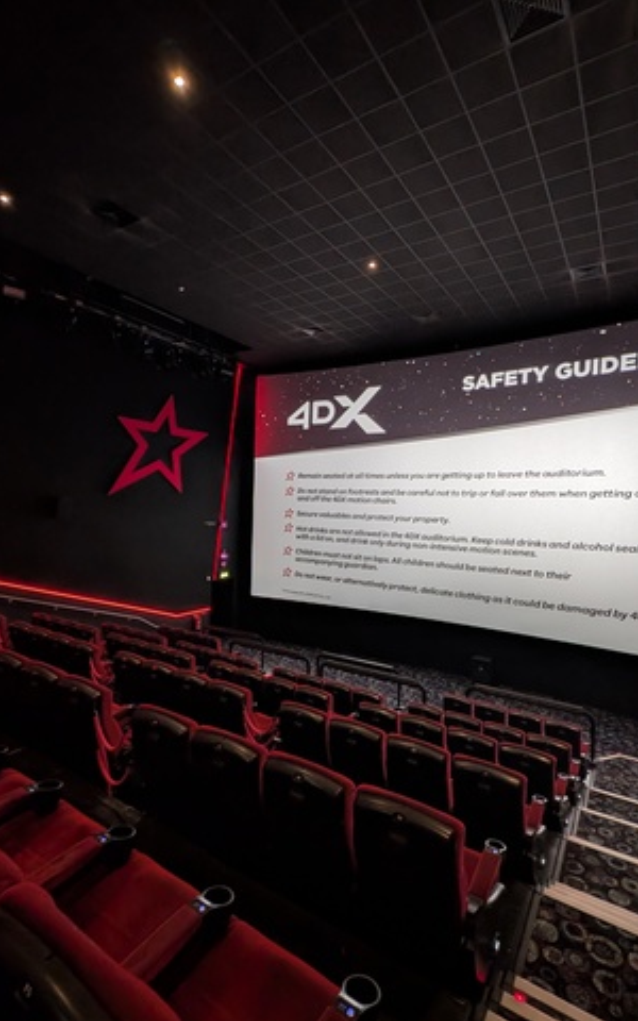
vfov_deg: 94.4
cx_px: 328
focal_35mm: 17
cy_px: 510
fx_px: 473
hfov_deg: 68.0
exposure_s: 1/8.64
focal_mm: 2.23
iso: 175
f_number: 1.95
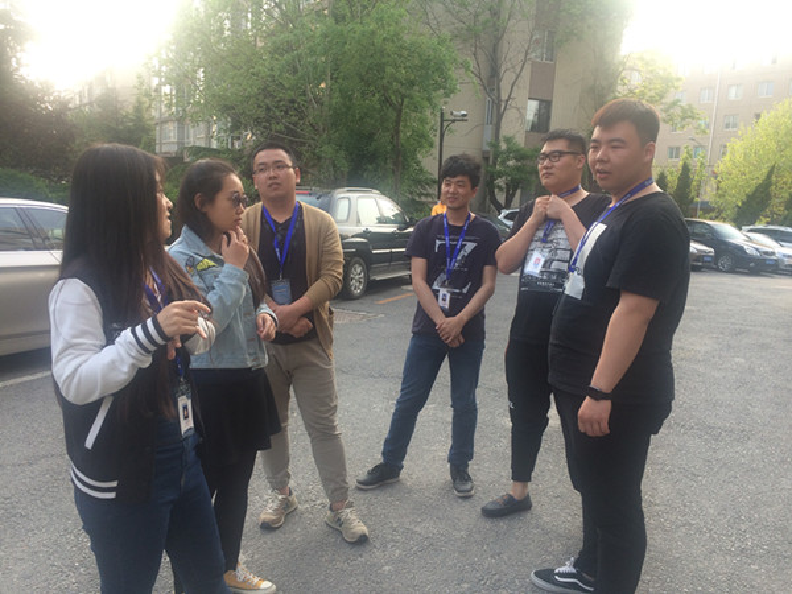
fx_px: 664
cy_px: 297
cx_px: 396
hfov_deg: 61.7
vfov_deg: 48.2
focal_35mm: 29
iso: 32
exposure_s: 1/161
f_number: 2.2
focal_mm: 4.15
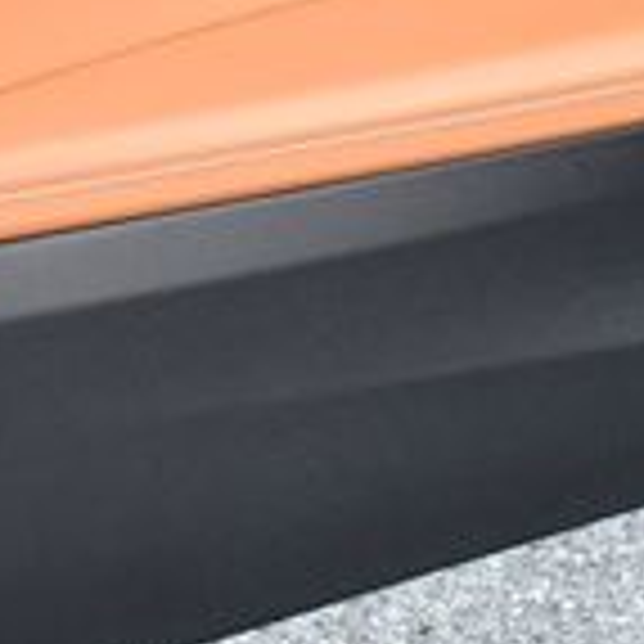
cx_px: 378
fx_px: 2884
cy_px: -90
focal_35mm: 137
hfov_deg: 12.7
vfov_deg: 12.5
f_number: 3.5
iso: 450
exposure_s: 1/250
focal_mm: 18
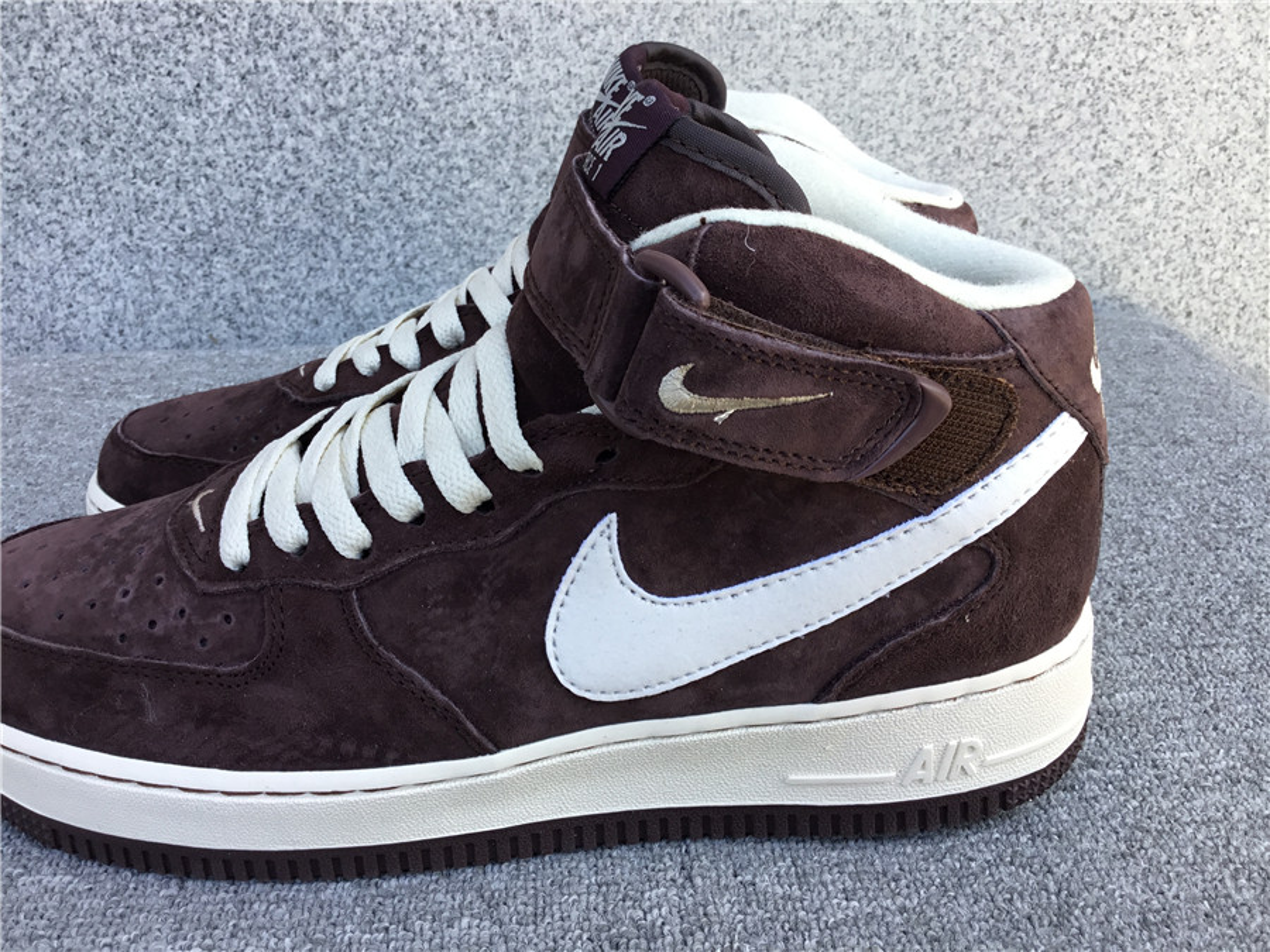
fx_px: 1137
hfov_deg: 58.4
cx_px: 635
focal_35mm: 31
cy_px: 476
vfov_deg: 45.4
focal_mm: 3.3
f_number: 2.4
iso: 25
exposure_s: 1/109
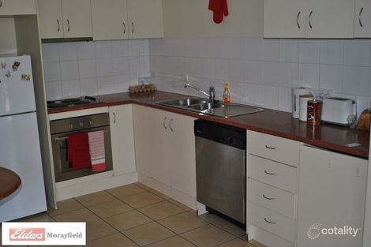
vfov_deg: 31.9
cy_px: 124
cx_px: 186
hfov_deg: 46.4
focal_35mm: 42
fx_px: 433
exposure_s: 1/60
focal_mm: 28
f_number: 4.5
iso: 200
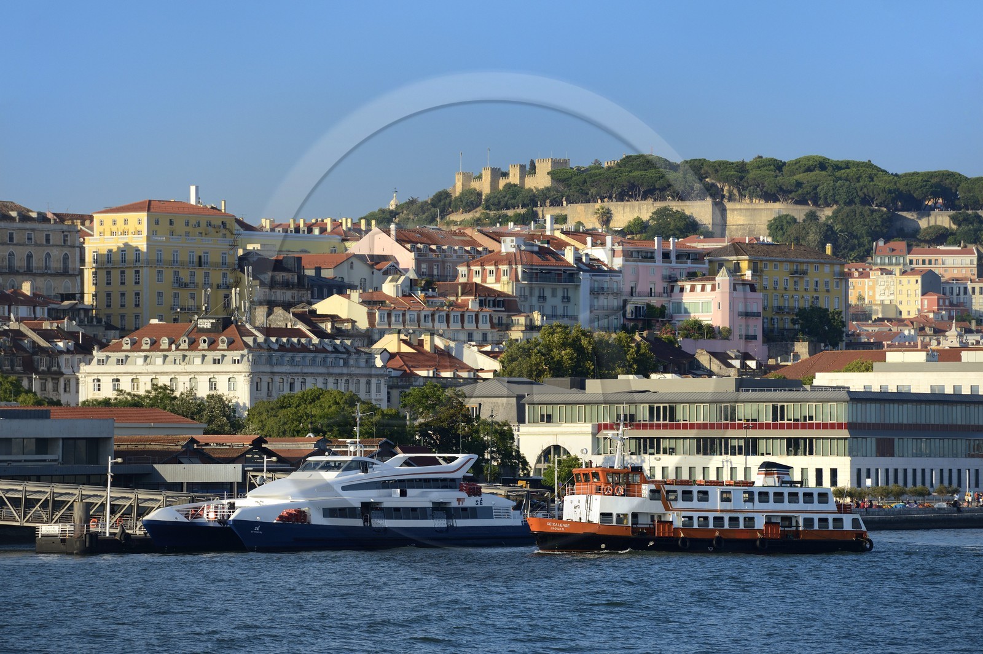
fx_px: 5456
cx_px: 492
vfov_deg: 6.9
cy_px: 327
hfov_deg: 10.3
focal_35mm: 200
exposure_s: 1/400
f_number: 5.6
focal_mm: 200
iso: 100
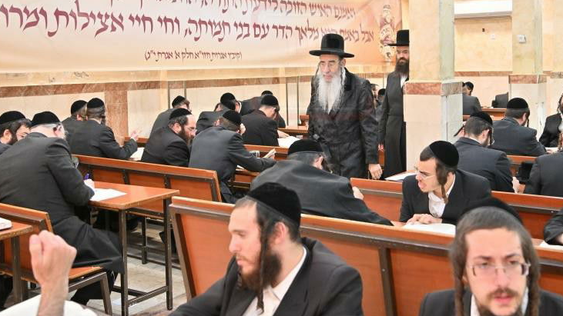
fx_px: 657
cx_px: 310
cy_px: 88
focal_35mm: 44
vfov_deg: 26.8
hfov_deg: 46.3
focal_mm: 30
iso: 1250
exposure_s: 1/400
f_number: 4
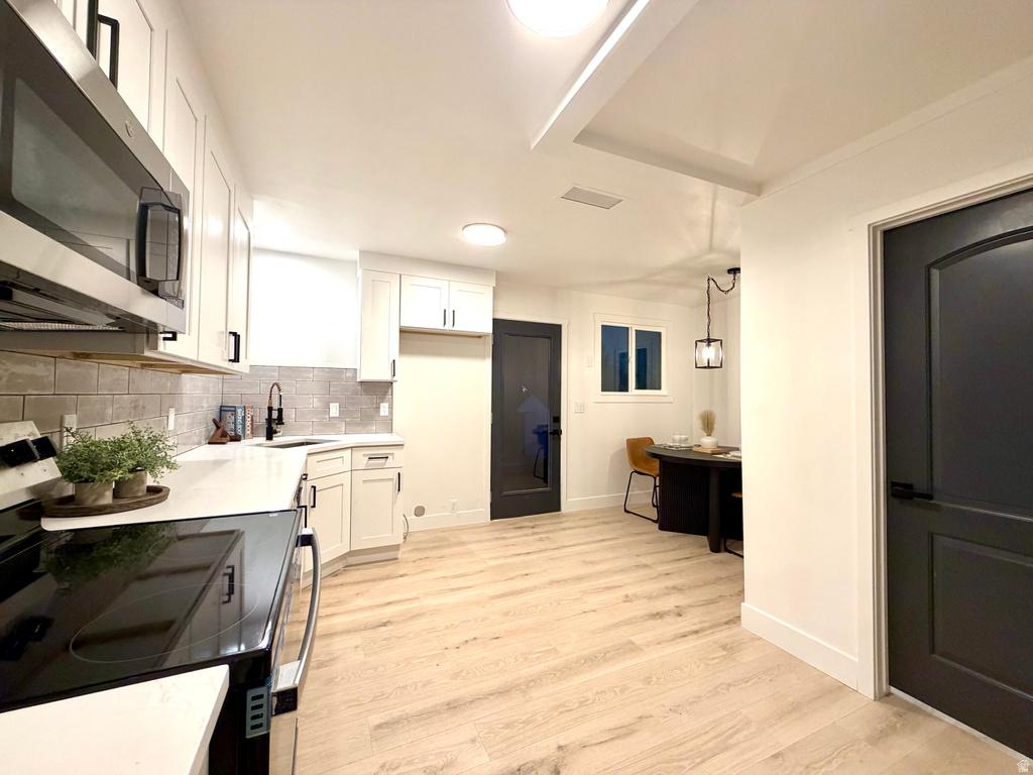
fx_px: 418
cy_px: 388
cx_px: 516
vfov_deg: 85.7
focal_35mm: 14
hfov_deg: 102.1
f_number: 2.2
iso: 320
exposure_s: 1/120
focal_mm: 2.22
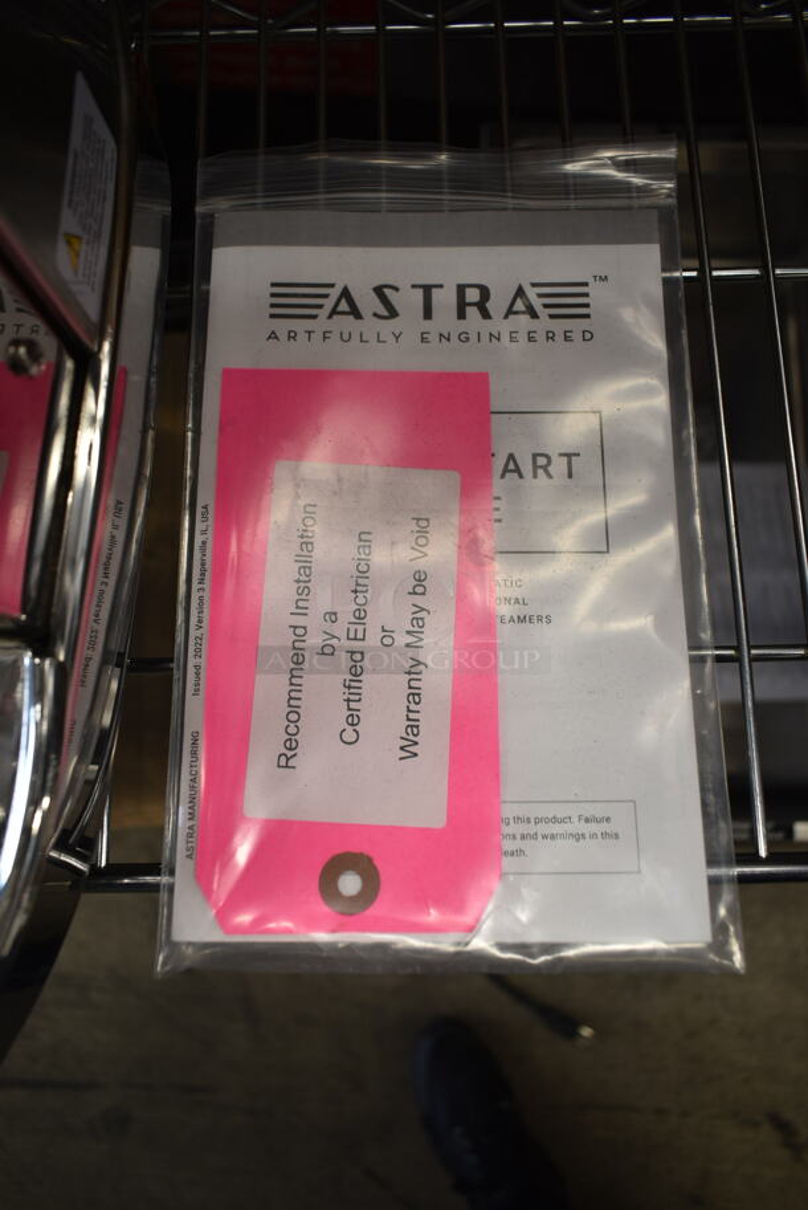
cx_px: 404
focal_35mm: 27
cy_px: 605
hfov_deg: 48.0
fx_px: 908
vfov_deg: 67.3
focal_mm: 18
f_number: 3.5
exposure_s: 1/30
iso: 220
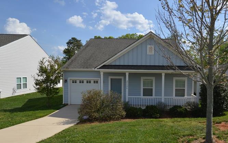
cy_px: 77
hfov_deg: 69.8
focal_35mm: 26
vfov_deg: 47.9
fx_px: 160
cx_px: 142
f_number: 8
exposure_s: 1/400
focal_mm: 11
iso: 100
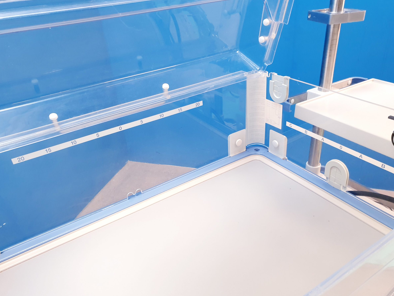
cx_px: 203
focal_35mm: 28
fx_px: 319
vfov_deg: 49.7
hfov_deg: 63.4
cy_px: 153
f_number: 2.4
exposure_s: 1/50
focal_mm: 4.3
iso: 320
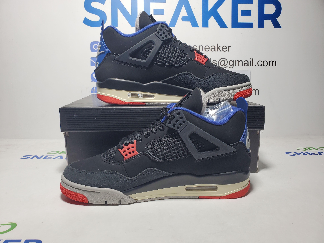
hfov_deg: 67.3
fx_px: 243
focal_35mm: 26
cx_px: 162
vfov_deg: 53.1
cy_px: 122
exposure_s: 1/149
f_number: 2.4
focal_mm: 4.3
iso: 50
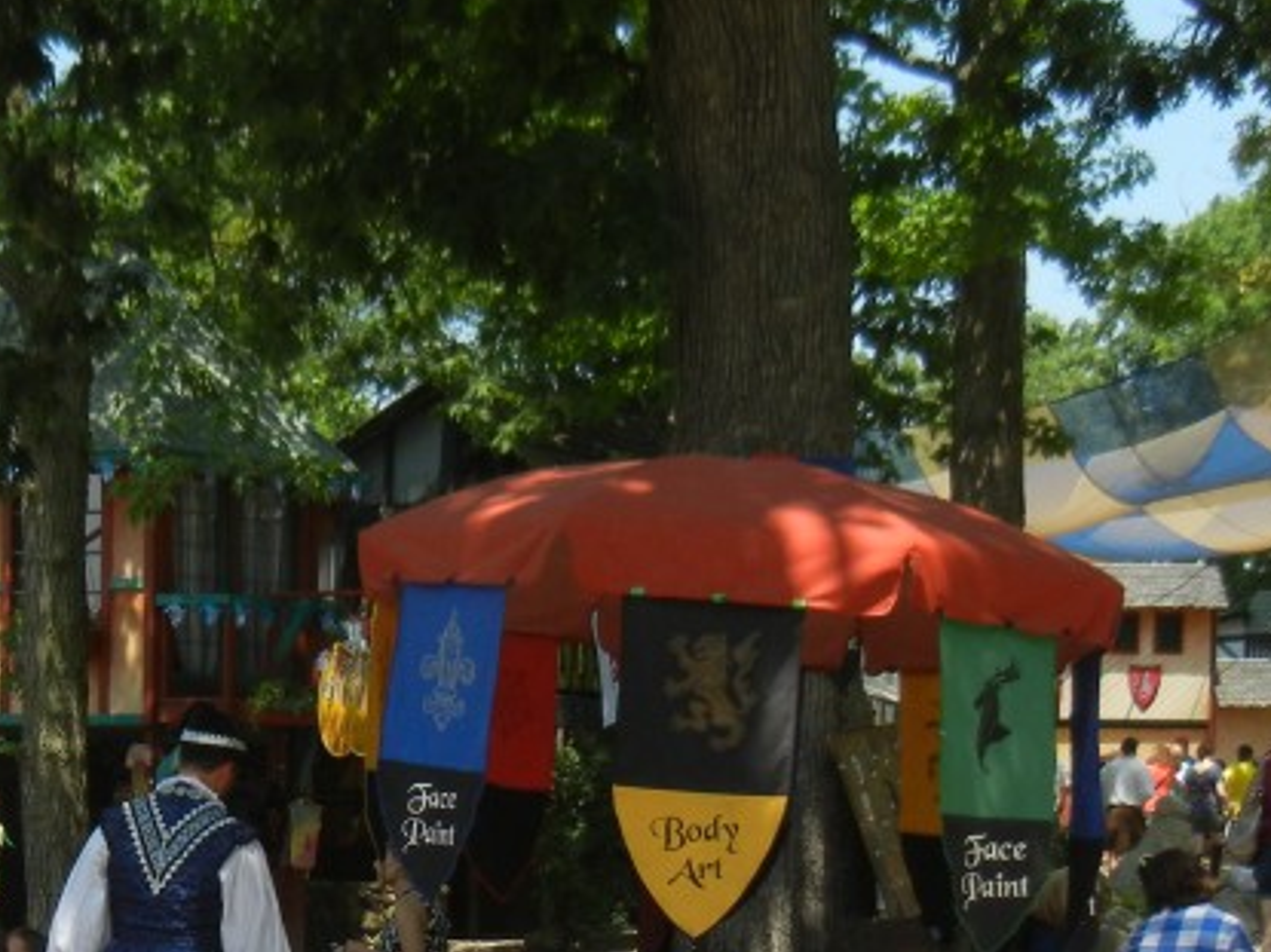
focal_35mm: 74
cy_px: 857
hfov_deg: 25.8
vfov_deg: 19.5
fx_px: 2716
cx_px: 211
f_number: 3.5
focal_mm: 5.4
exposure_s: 1/750
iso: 160
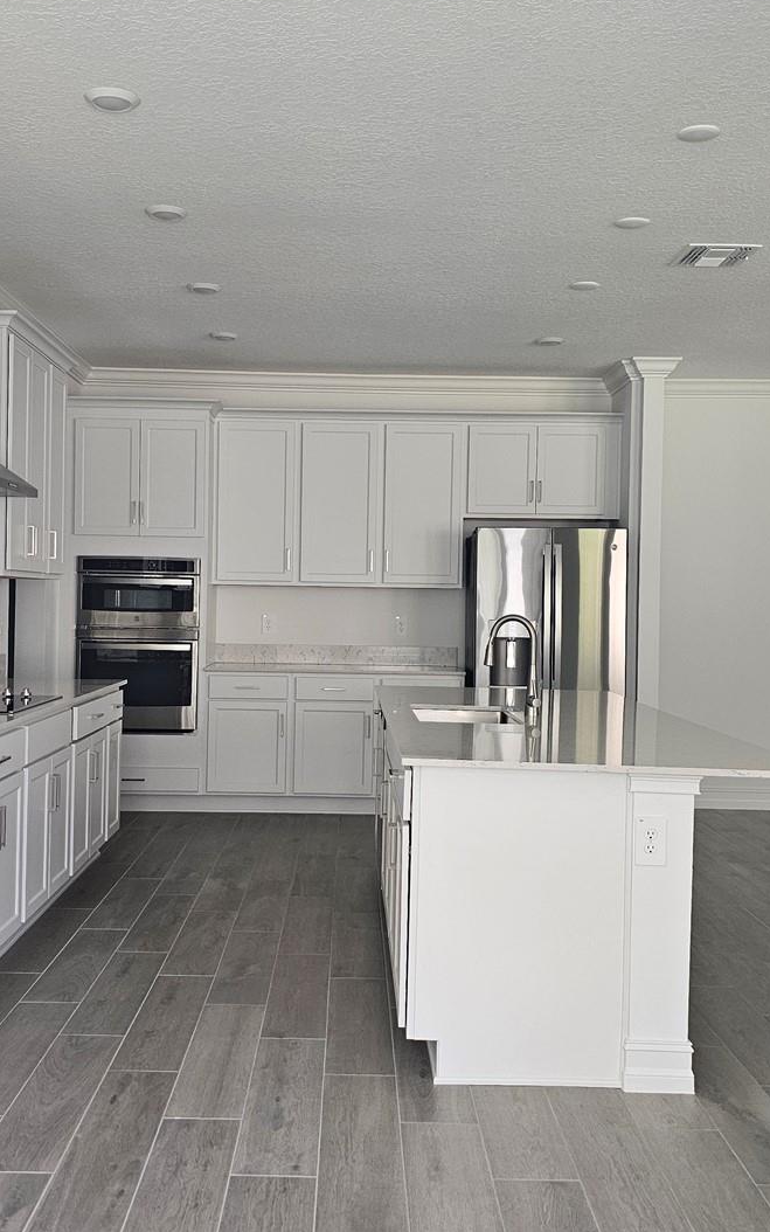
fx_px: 1242
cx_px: 354
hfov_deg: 34.4
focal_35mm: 37
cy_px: 609
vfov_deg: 52.7
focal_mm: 6.3
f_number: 1.7
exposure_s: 1/120
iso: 200
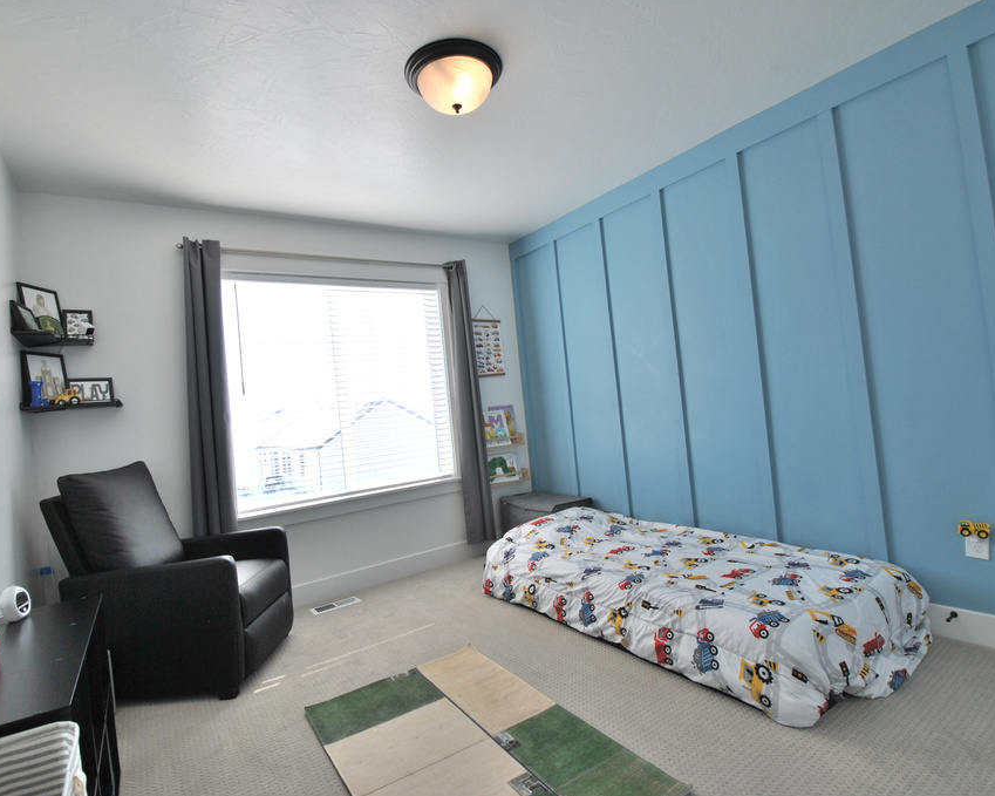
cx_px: 491
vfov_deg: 77.0
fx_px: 501
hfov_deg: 89.6
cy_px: 399
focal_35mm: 17
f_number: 5.6
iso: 110
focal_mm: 10
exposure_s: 1/125
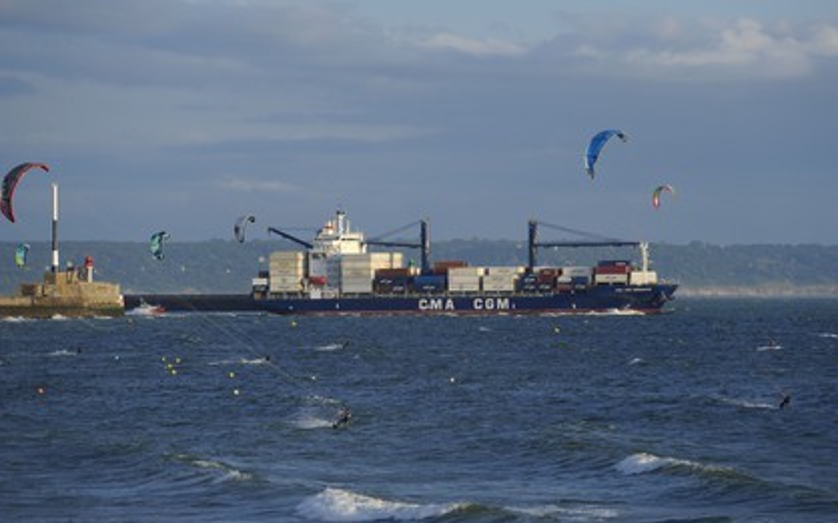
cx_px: 419
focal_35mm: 205
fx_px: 4681
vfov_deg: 6.4
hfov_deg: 10.2
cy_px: 248
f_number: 5
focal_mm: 200
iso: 200
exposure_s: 1/500
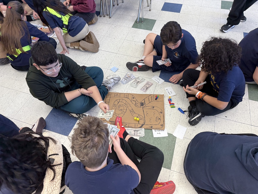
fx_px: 179
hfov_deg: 71.6
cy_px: 97
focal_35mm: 24
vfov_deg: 56.8
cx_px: 129
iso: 125
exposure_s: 1/120
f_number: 1.78
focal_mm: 6.76
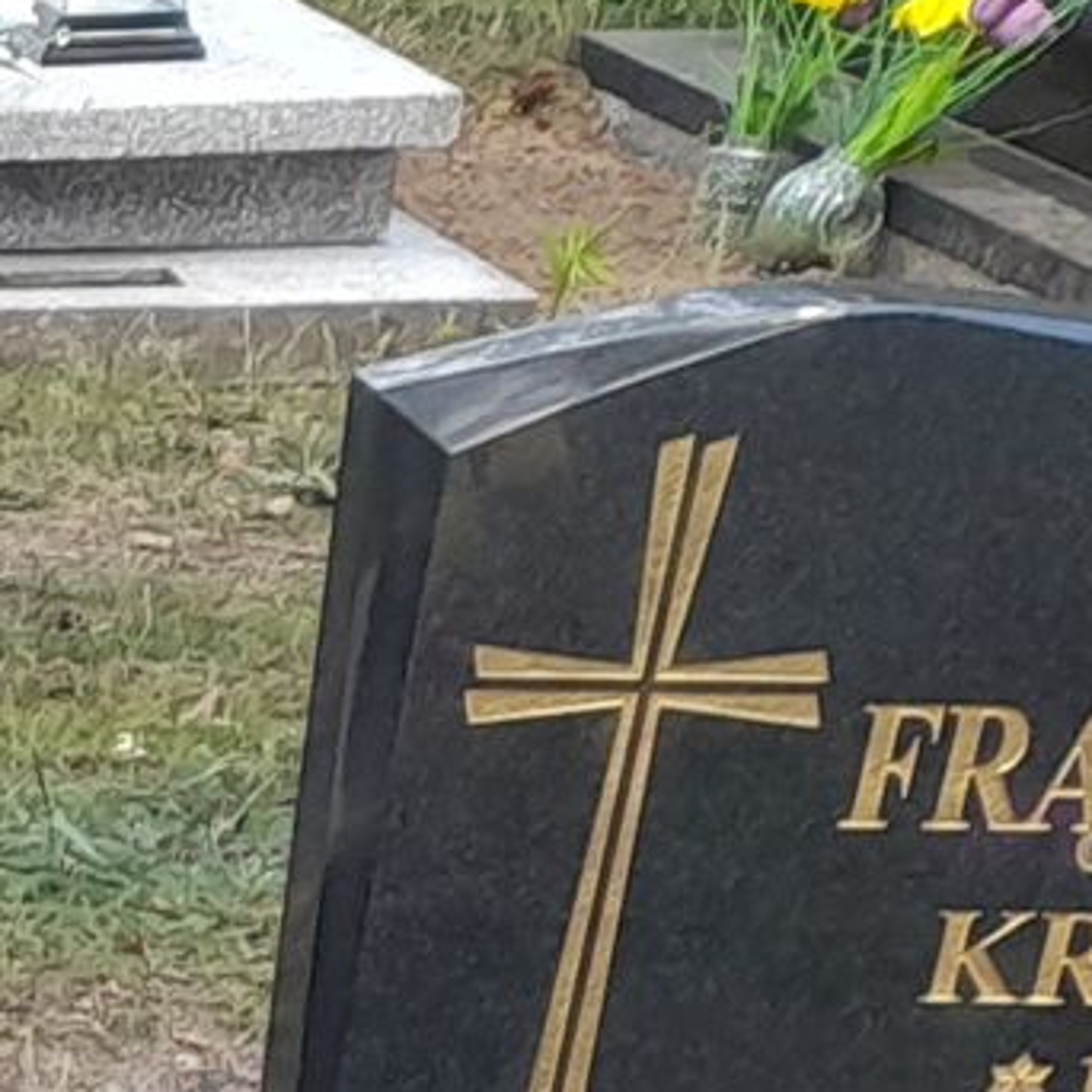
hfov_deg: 8.1
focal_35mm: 181
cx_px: -2331
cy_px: 2210
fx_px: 6460
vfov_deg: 9.1
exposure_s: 1/100
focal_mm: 4.6
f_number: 2
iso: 25
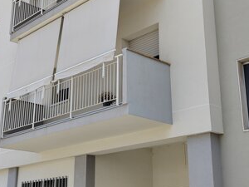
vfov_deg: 24.8
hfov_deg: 32.6
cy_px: 71
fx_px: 424
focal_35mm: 59
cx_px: 97
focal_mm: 6.14
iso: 50
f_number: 1.65
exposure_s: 1/429
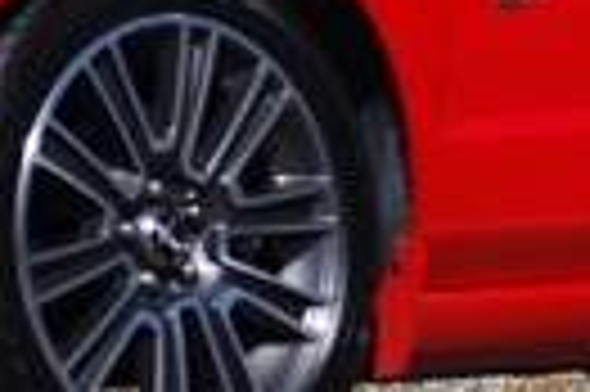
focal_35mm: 827
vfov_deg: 1.7
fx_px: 13537
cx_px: 500
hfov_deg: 2.5
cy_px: -401
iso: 125
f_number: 5.6
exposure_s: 1/500
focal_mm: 90
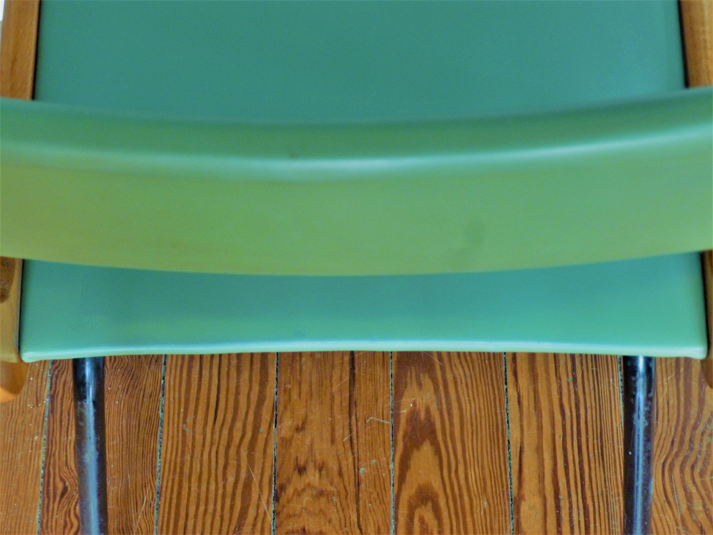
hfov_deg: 24.4
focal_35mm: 80
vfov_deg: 18.4
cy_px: 268
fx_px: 1648
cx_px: 356
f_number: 4.9
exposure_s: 1/4
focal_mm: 14.2
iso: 400
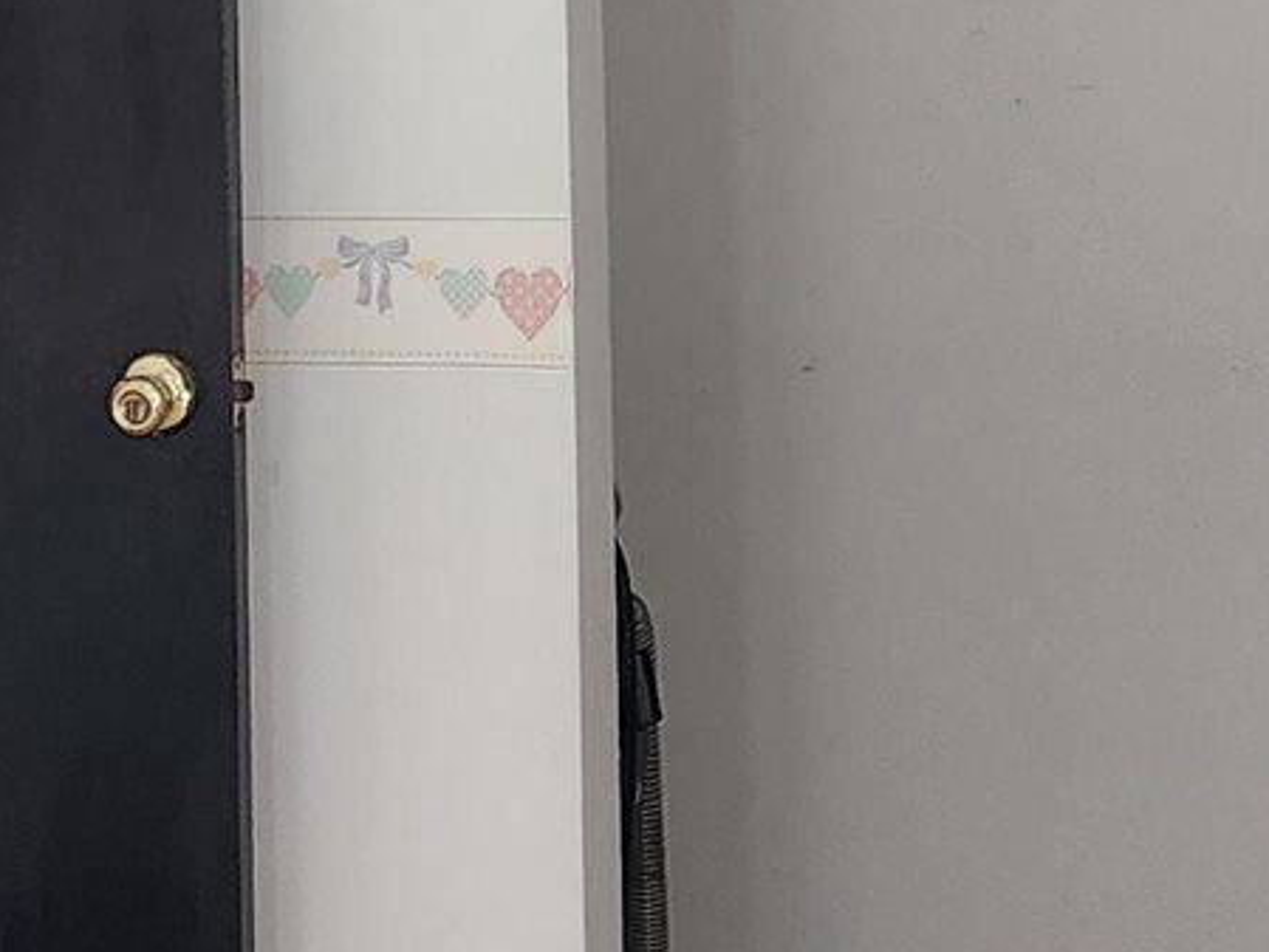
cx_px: 805
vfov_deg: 12.4
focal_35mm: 118
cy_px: -59
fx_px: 4327
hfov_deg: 16.7
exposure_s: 1/180
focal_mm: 6.4
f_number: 1.8
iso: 200
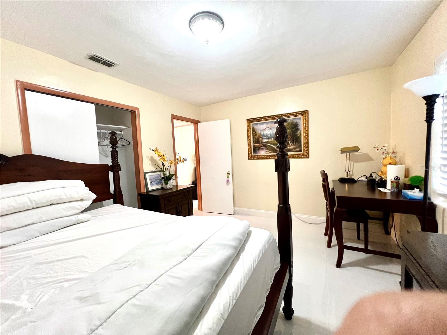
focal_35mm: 13
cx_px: 224
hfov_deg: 106.2
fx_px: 168
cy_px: 168
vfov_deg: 89.9
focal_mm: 1.57
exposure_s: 1/60
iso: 200
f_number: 1.8
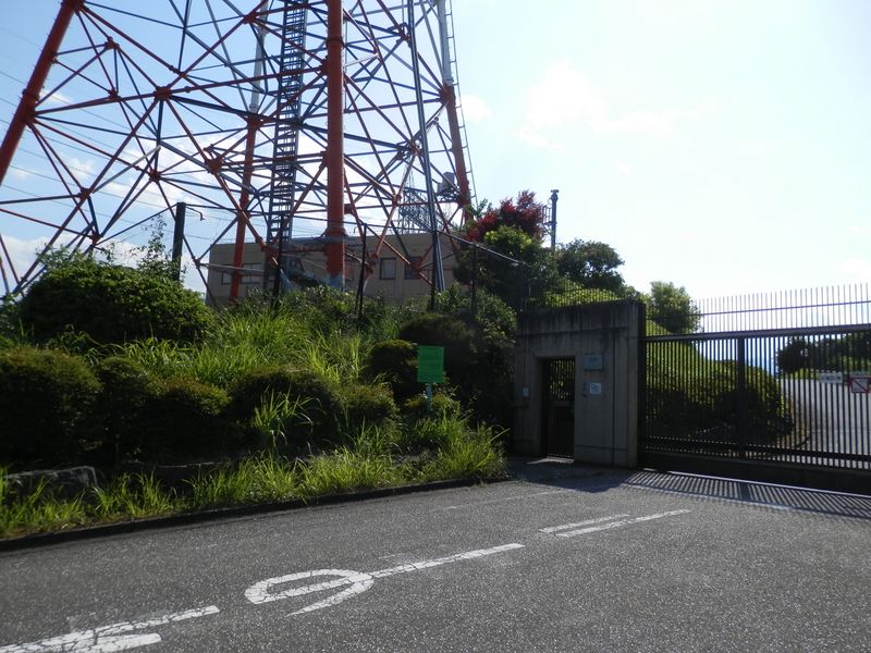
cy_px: 326
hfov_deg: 69.4
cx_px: 436
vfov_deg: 54.9
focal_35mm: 25
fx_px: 629
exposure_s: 1/1600
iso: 80
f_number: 3
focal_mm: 4.5
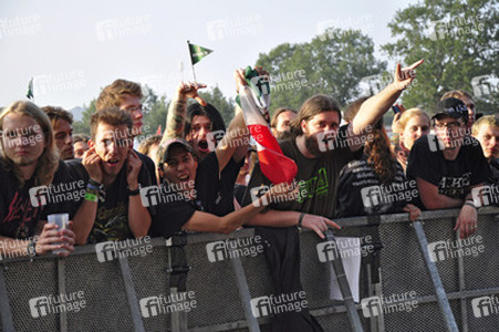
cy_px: 166
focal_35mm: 87
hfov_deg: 23.4
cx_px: 250
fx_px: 1205
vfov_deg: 15.7
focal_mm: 58
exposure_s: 1/500
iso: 500
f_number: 5.6
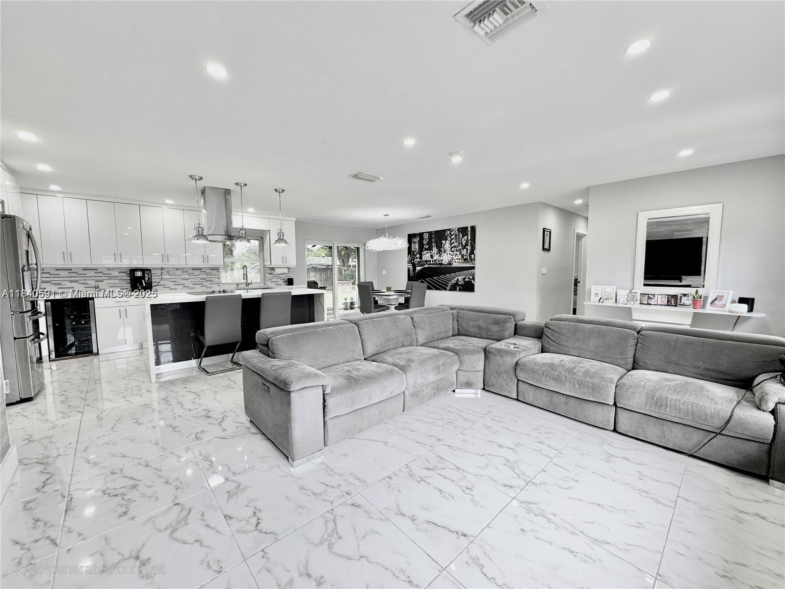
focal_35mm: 14
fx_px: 317
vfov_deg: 85.7
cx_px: 392
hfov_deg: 102.1
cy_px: 294
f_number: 2.2
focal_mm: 2.22
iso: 125
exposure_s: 1/120
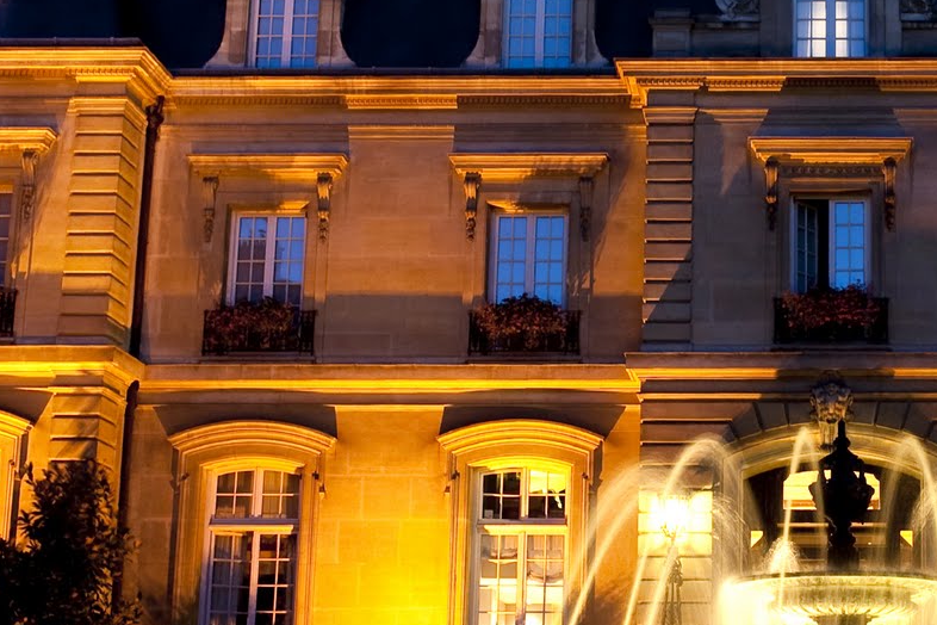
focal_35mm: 73
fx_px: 1900
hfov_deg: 26.8
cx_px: 829
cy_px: 398
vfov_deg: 18.6
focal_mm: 28
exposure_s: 2
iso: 200
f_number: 7.1
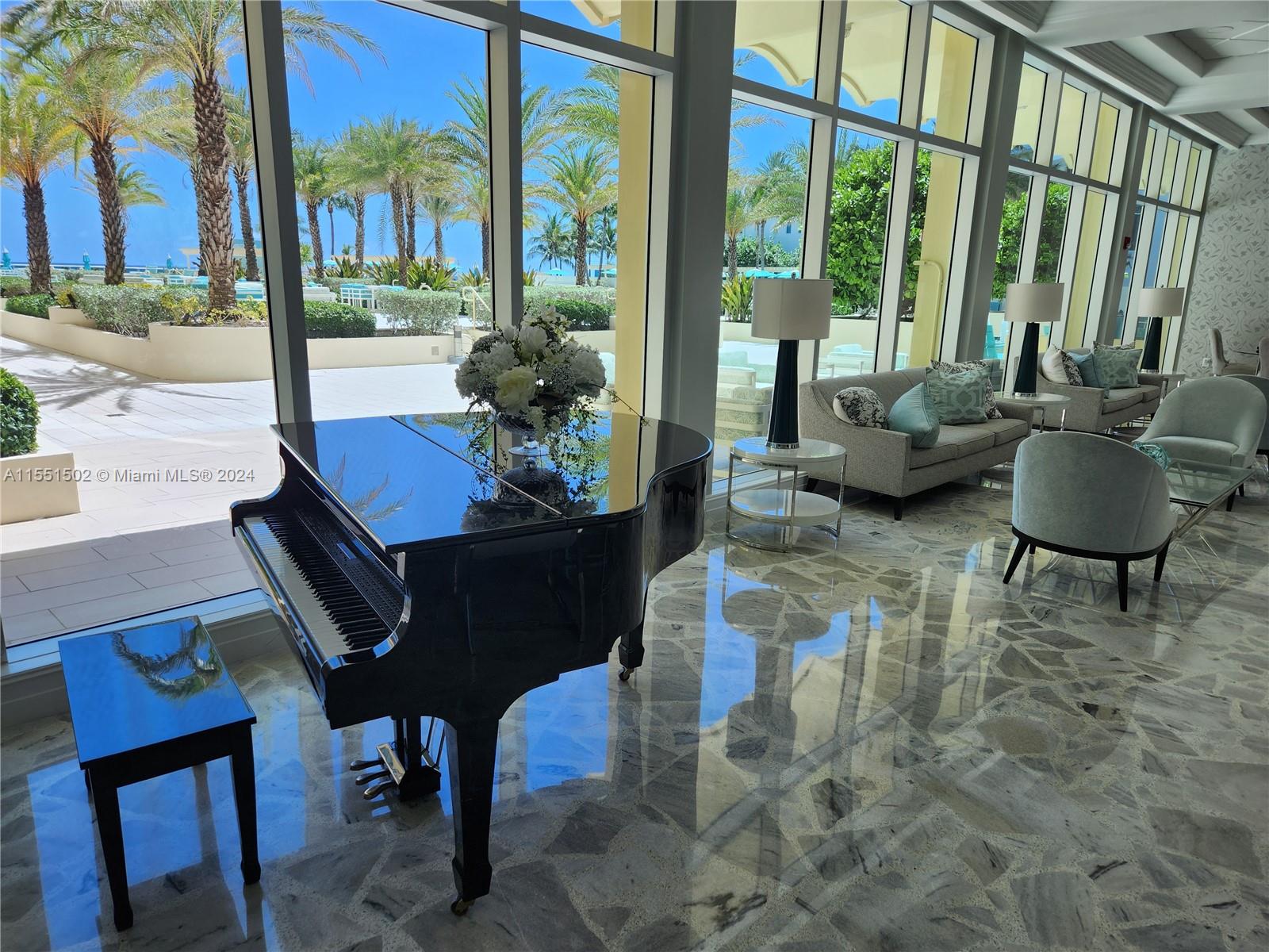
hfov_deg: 73.9
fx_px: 843
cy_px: 476
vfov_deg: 58.9
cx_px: 634
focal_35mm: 23
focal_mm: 5.4
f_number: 1.8
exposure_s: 1/224
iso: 20
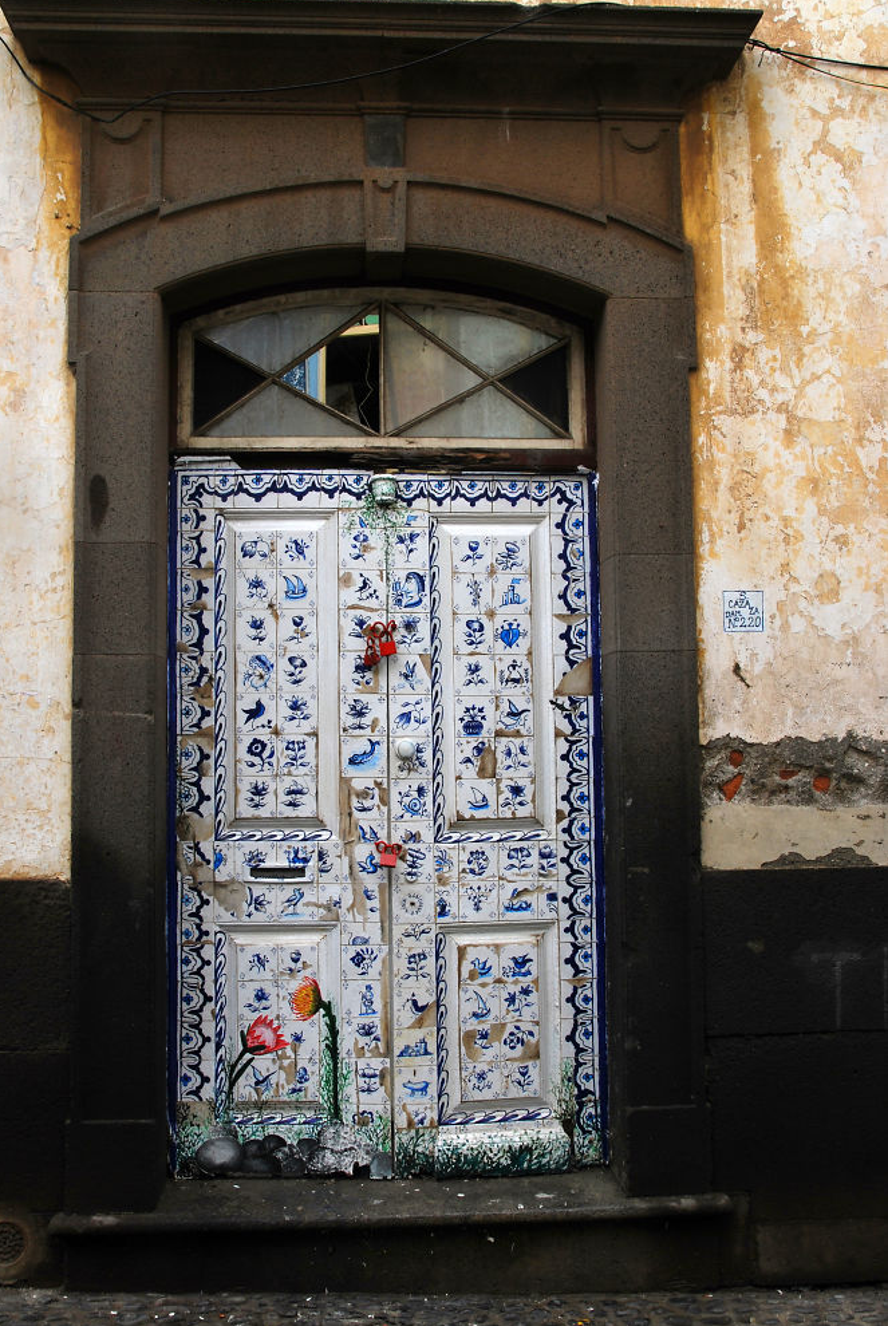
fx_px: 1401
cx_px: 421
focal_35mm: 38
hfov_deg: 35.1
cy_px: 629
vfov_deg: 50.6
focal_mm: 24
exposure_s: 1/60
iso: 100
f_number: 11
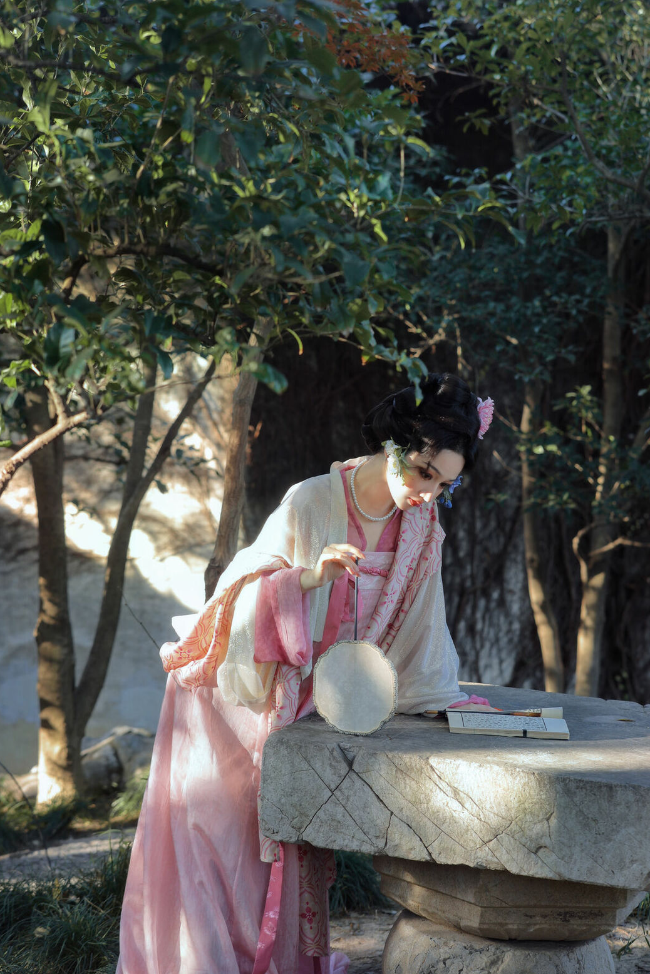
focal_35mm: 86
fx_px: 2329
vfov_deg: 23.6
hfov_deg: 15.9
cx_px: 322
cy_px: 488
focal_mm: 85
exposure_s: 1/80
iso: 250
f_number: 4
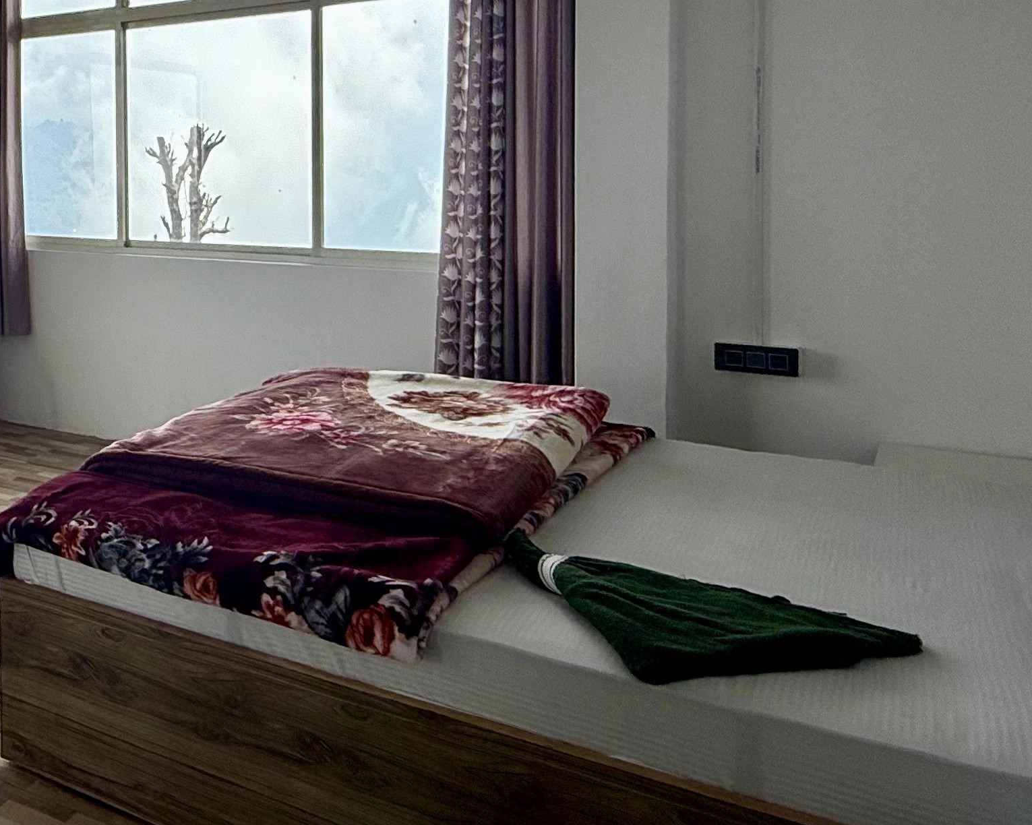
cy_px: 200
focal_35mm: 36
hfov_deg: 45.1
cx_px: 84
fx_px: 1099
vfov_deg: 39.9
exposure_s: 1/1145
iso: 50
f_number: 2.2
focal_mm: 2.22
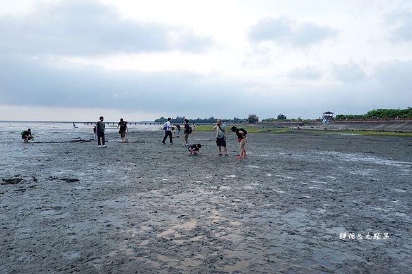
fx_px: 275
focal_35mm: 24
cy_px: 137
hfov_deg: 73.8
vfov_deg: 53.1
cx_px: 206
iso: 125
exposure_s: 1/50
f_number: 2.8
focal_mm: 9
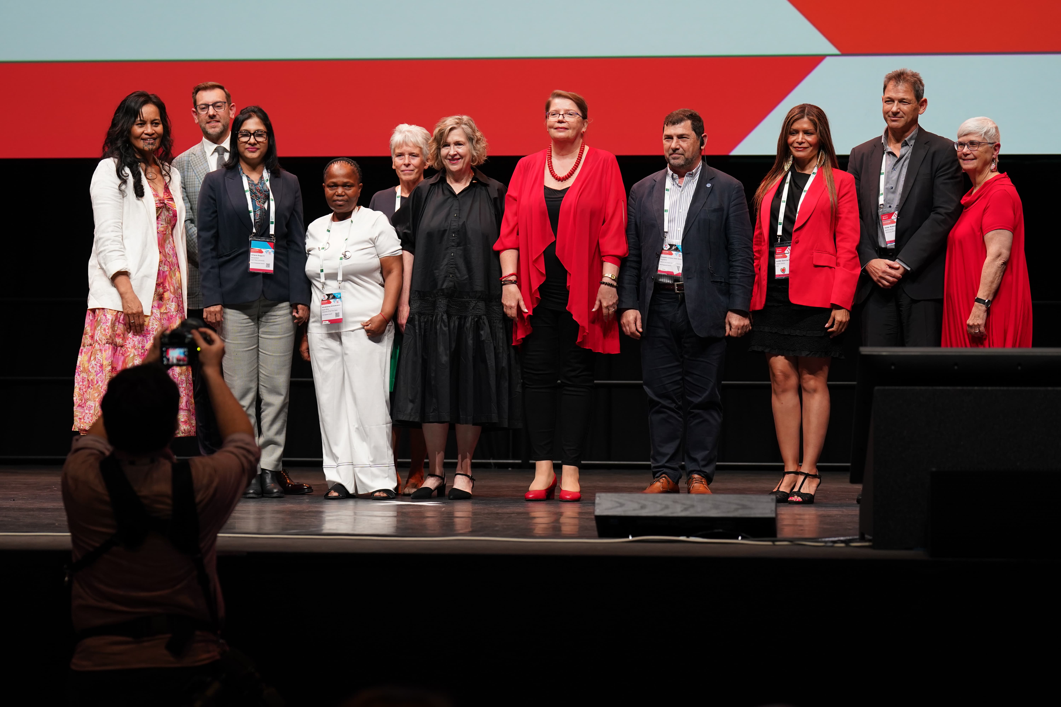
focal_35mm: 94
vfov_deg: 14.6
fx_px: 2770
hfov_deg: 21.7
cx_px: 530
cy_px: 354
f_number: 3.5
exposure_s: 1/250
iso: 1000
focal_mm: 94
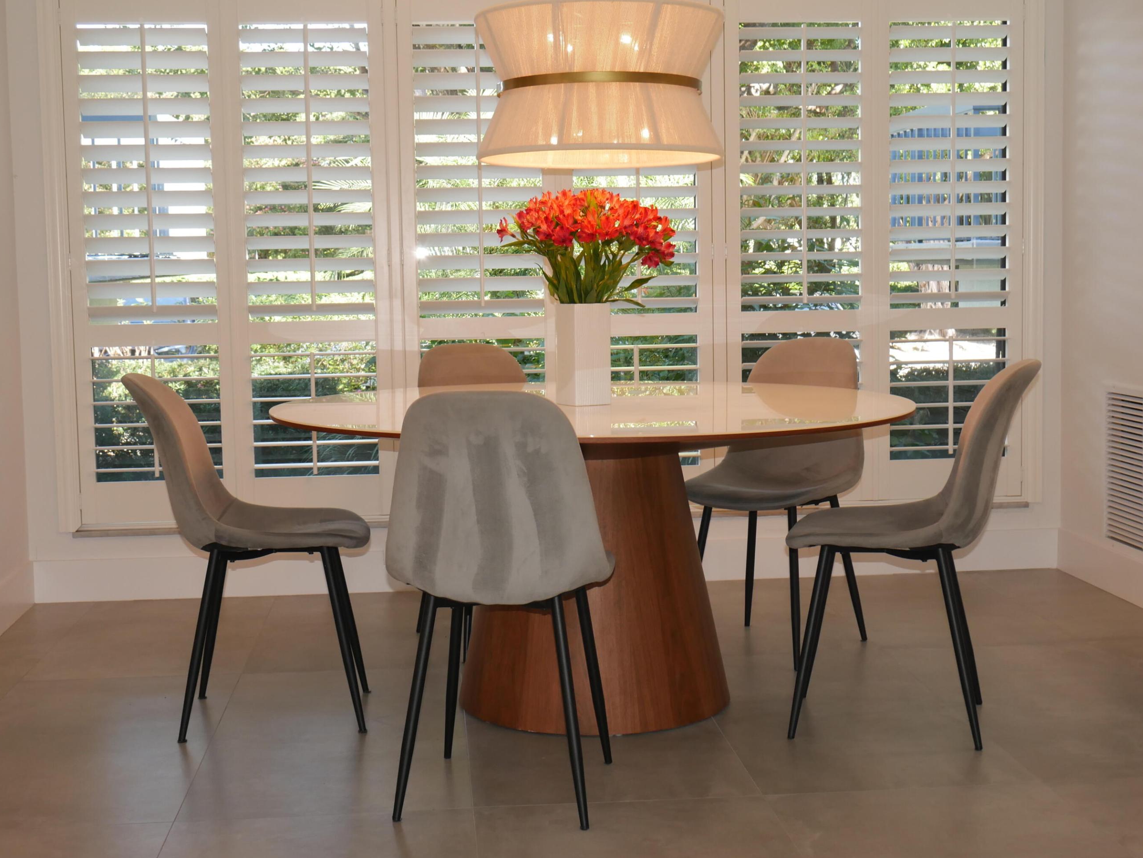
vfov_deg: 29.7
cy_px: 399
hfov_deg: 38.9
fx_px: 1619
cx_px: 553
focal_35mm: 49
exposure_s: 1/60
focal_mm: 22
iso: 400
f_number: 5.6
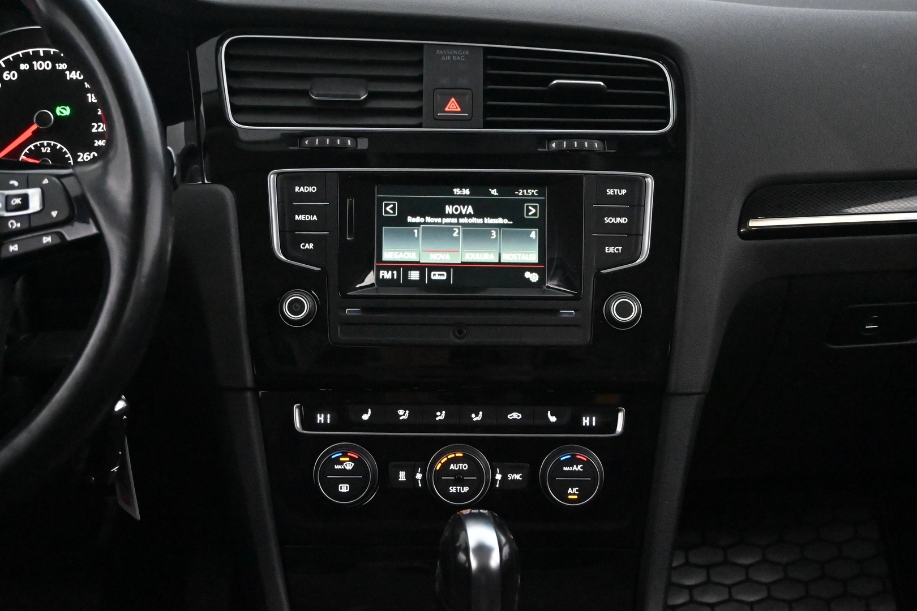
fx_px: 1452
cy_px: 306
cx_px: 458
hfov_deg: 35.1
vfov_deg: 23.8
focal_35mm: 57
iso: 16000
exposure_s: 1/60
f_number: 5.6
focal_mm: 38
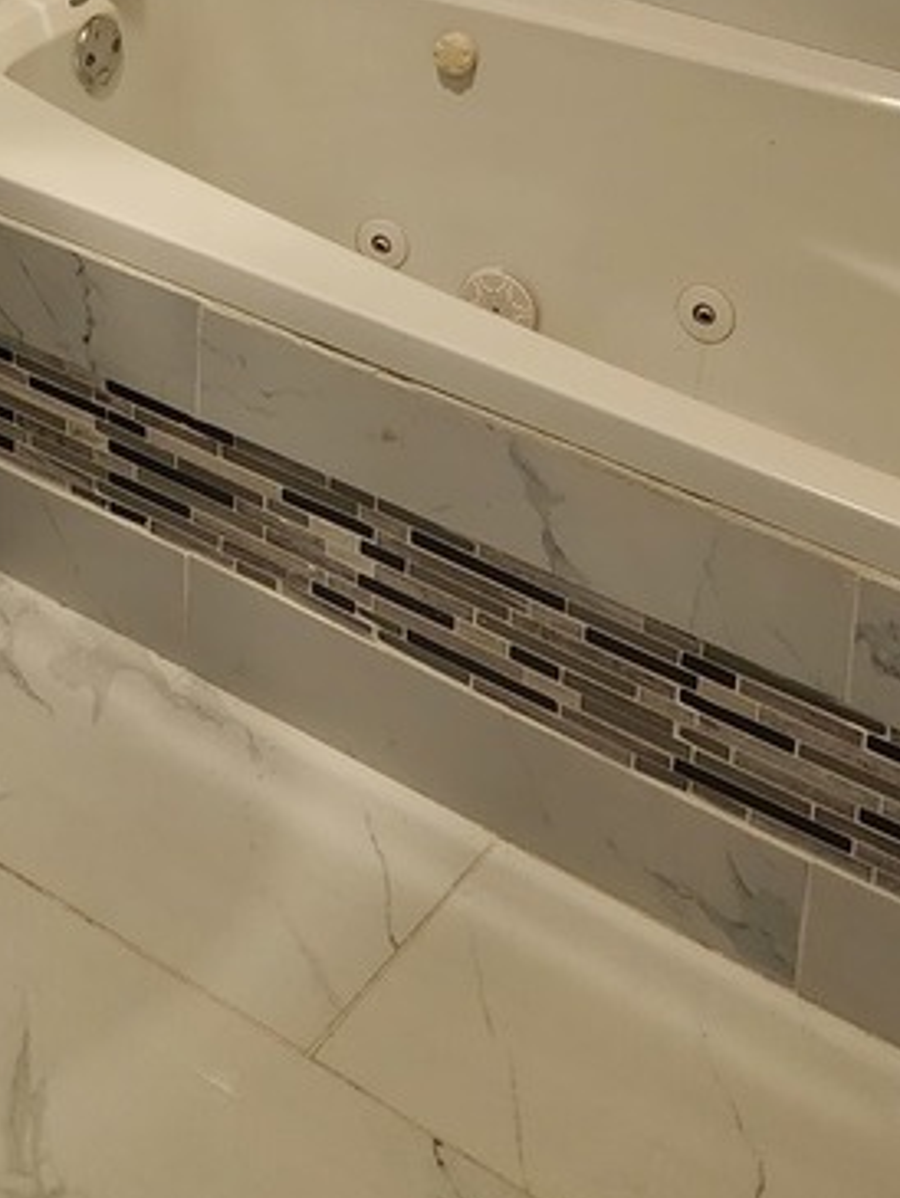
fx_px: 2356
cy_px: -158
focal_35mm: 68
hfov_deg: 21.0
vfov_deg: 26.1
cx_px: 30
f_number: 1.8
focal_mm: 5.4
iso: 640
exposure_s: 1/60
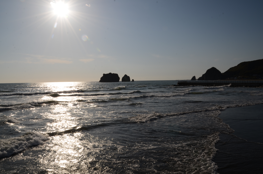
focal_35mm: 27
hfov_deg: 67.5
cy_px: 87
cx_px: 132
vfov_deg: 47.7
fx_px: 197
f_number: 22
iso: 100
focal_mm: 18
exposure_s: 1/250
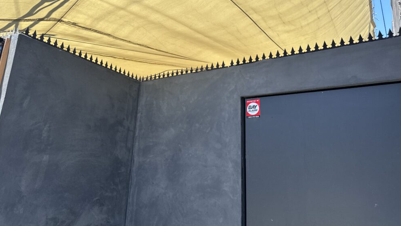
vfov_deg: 42.7
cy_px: 91
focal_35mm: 27
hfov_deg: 69.9
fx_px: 287
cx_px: 197
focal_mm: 6.86
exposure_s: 1/1456
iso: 80
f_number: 1.78
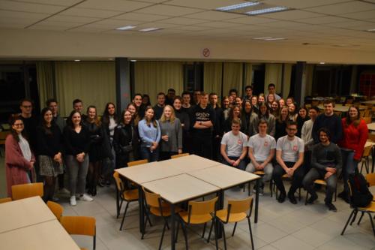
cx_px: 188
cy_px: 125
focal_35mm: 33
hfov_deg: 57.2
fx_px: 344
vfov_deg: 39.9
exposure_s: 1/60
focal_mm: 22
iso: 640
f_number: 3.5
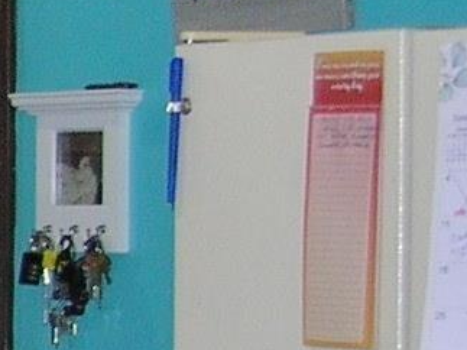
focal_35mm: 255
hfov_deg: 6.9
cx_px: -951
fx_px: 3439
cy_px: 574
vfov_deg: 5.7
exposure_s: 1/60.1
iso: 59
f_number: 2.7
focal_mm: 6
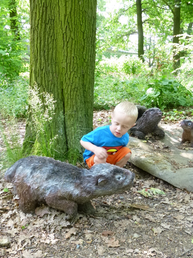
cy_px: 129
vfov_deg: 54.0
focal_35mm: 34
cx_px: 96
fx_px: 253
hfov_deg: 41.8
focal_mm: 6
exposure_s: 1/60
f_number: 3.5
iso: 250
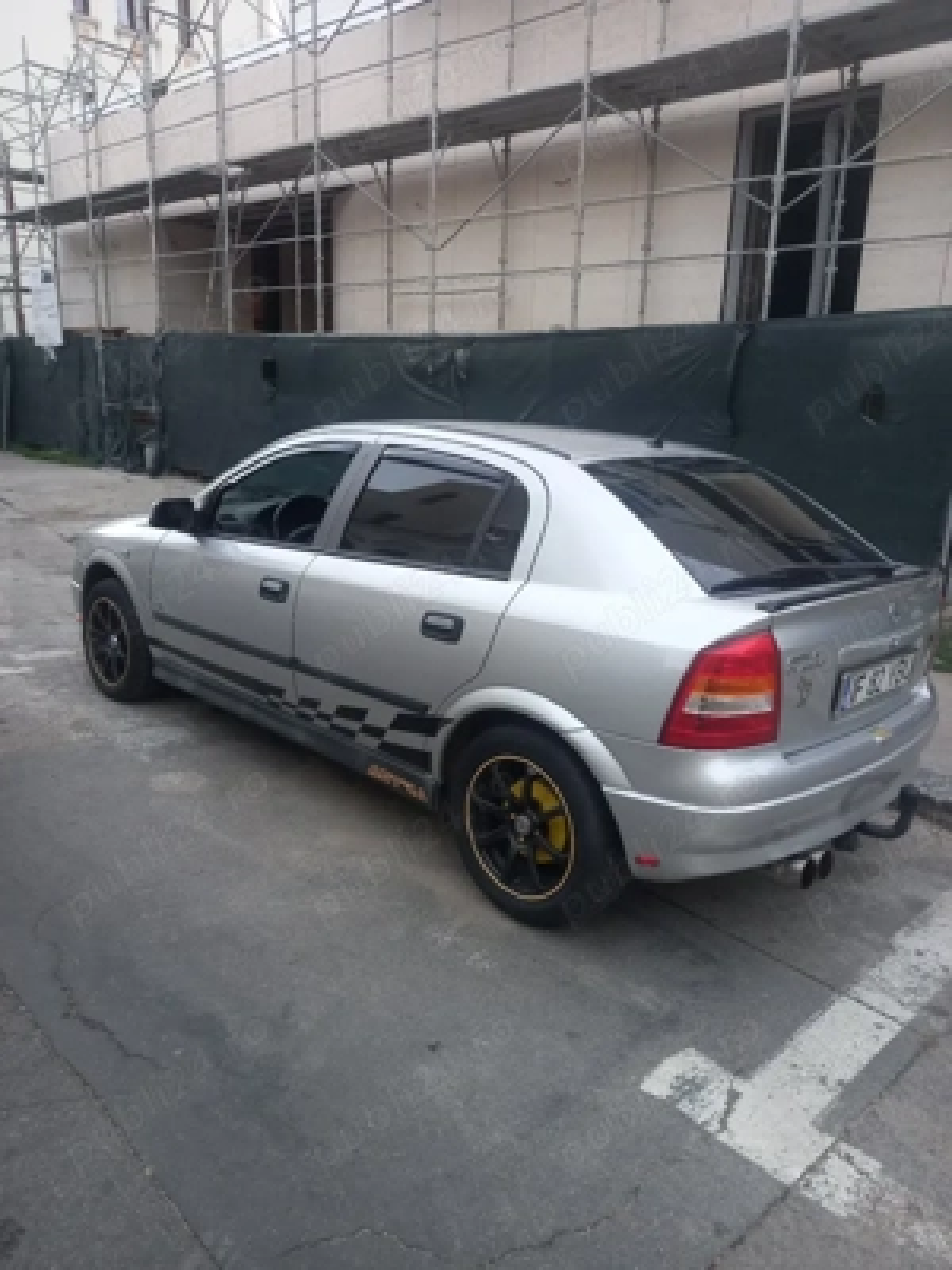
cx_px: 476
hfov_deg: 54.9
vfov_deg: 69.4
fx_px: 917
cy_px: 635
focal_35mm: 25
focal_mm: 4.6
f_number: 2
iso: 160
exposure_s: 1/33.3
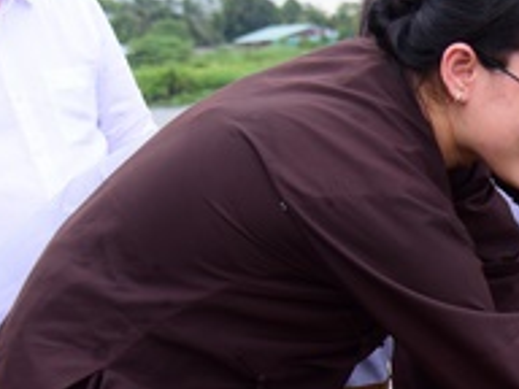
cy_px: 416
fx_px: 1559
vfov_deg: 14.0
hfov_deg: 16.7
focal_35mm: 104
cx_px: 843
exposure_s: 1/320
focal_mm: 32
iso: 320
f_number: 4
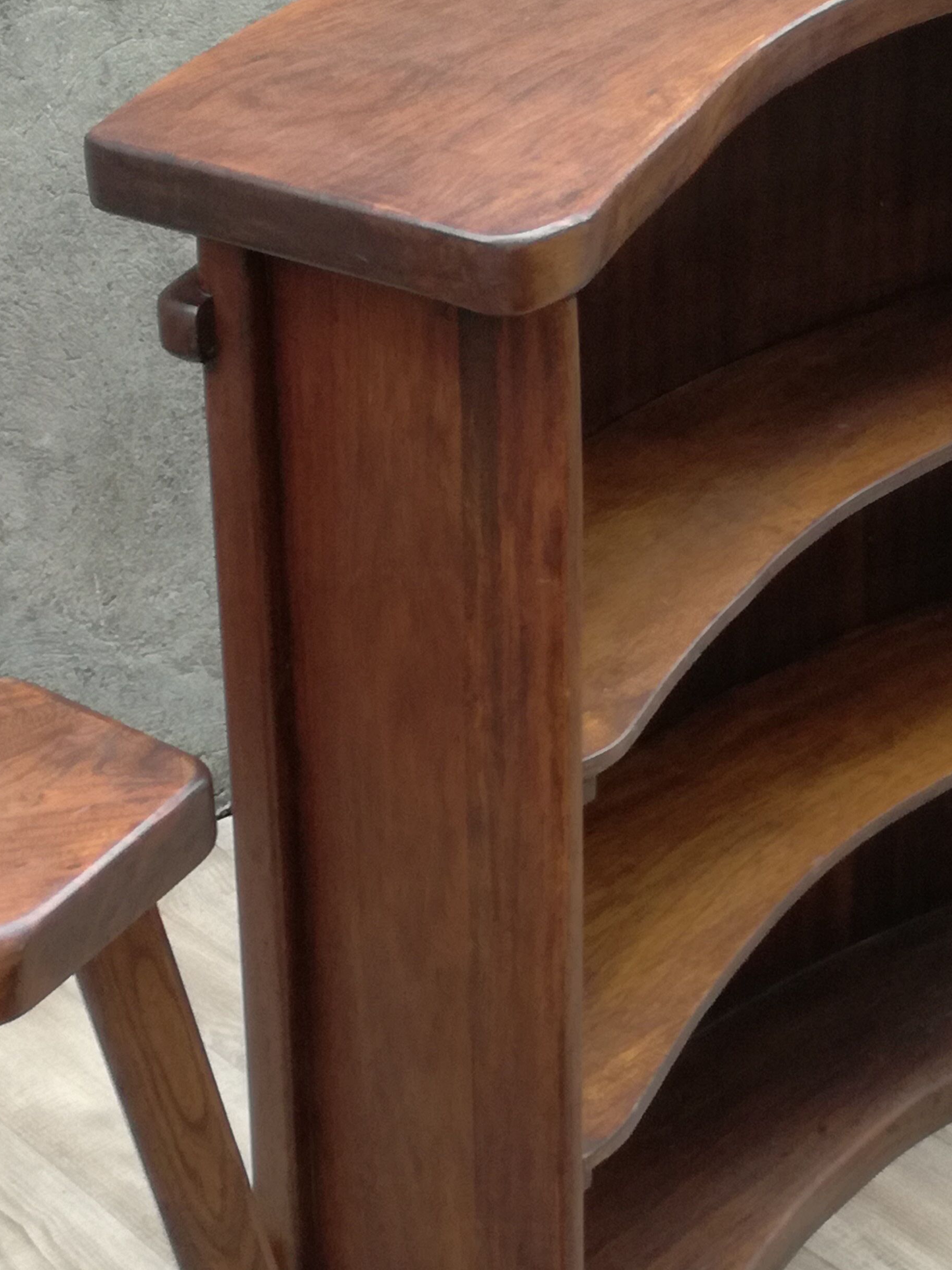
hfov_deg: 31.2
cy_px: 721
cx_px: 658
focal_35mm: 46
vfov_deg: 41.2
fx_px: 1687
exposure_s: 1/60
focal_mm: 3.79
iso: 64
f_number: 2
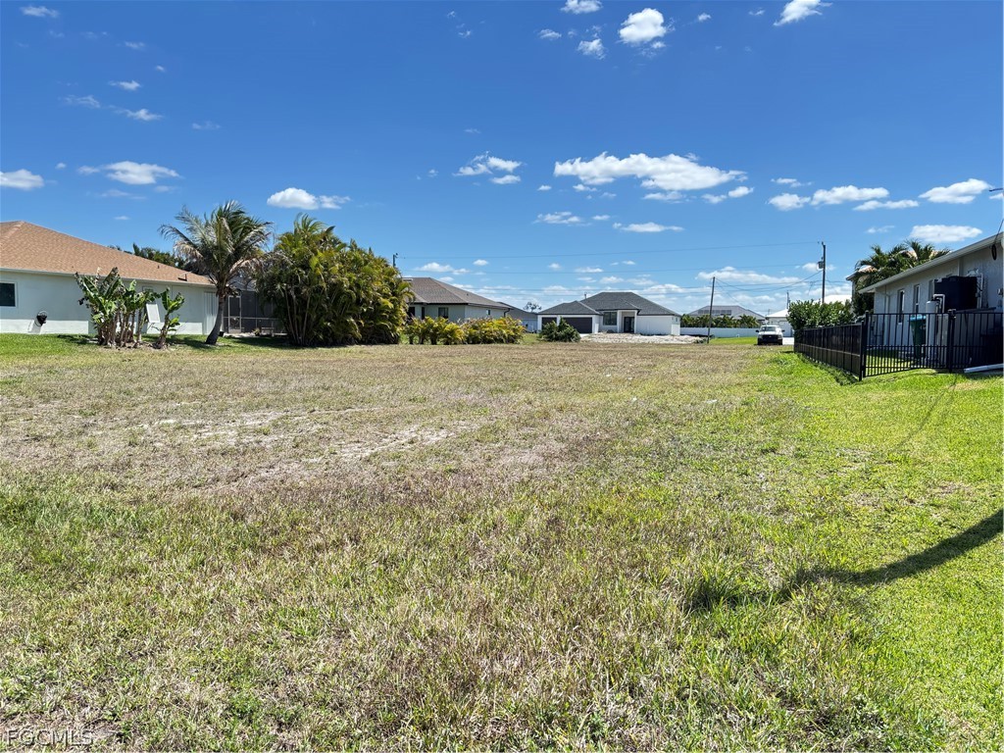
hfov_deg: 67.3
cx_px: 502
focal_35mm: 26
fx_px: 754
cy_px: 376
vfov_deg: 53.1
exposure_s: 1/1205
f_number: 1.6
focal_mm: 5.96
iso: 50
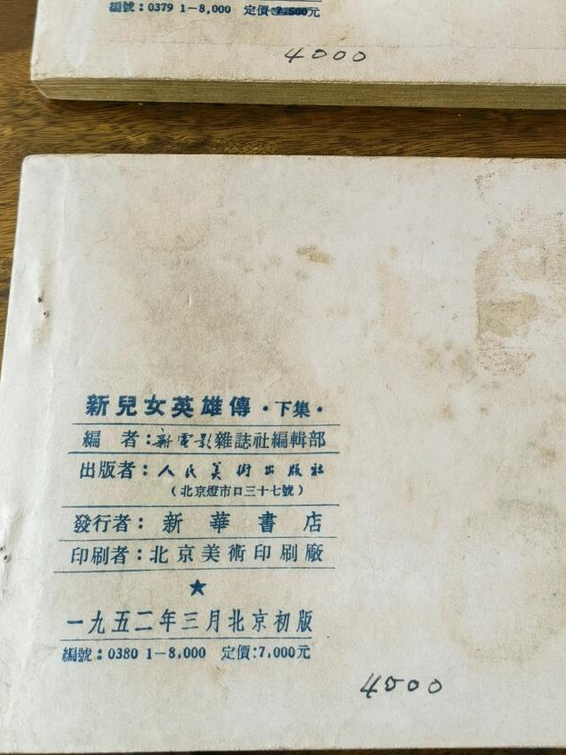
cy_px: 75
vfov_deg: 28.7
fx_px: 1417
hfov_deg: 22.3
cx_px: 450
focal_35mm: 65
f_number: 1.9
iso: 64
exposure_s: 1/120
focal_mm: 6.67
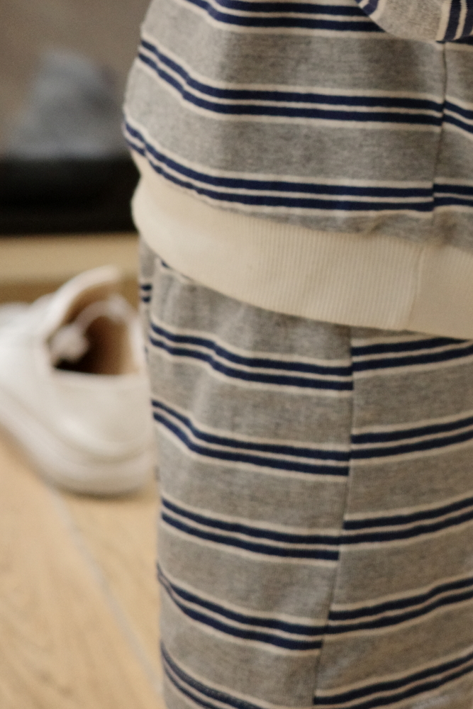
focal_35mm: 96
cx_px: 448
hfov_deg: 14.1
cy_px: -90
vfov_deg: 20.2
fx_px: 1891
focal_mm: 26
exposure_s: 1/40
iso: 1250
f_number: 2.8
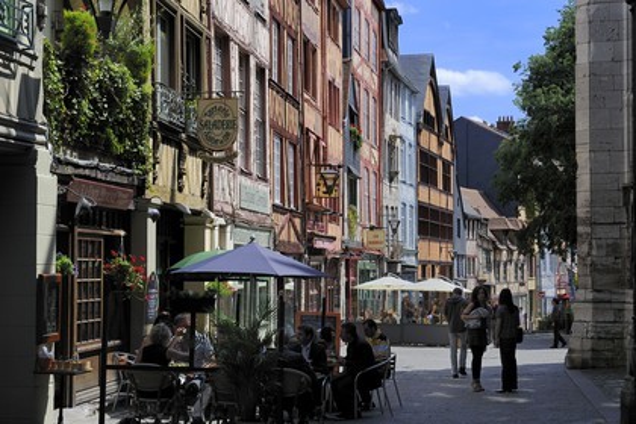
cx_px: 318
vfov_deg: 22.6
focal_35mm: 60
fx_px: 1060
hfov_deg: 33.4
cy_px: 212
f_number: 11
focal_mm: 60
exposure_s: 1/200
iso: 200
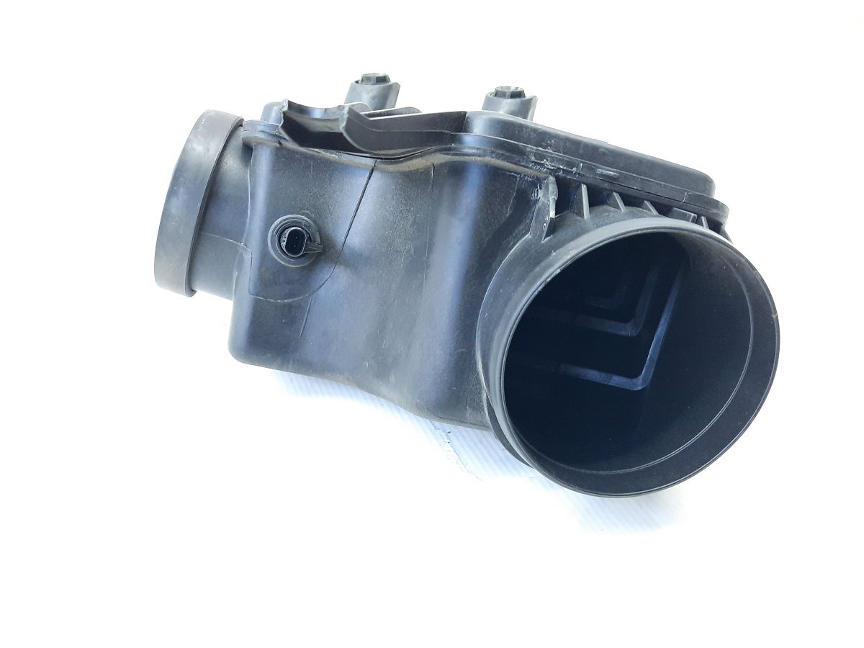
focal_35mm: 25
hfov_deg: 69.4
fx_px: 624
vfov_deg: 54.9
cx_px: 432
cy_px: 324
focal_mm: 4.6
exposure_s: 1/50
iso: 400
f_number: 2
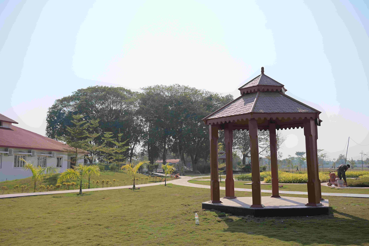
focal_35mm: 35
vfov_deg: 37.8
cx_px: 184
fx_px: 359
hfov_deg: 54.5
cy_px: 123
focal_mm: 35
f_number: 4
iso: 160
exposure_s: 1/2500
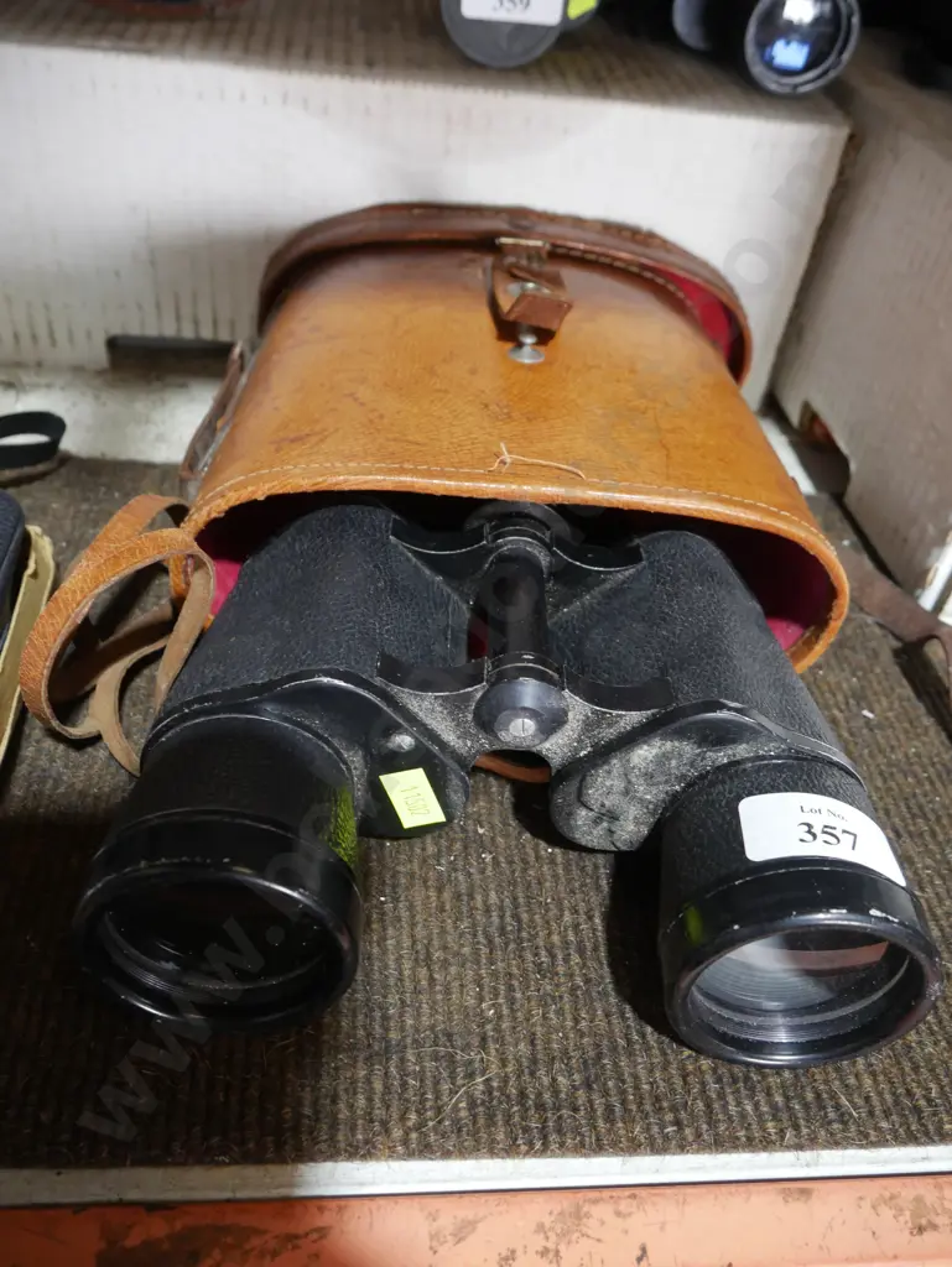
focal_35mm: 28
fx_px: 1026
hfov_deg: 49.8
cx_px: 476
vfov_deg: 63.4
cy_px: 634
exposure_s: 1/60
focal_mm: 14
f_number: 4.5
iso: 1000
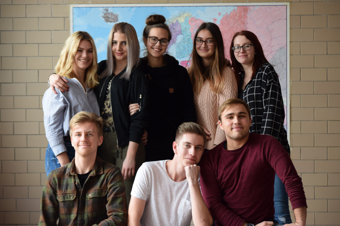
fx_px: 1020
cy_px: 113
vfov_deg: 12.7
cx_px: 170
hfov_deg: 18.9
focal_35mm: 108
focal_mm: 72
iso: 200
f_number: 4.2
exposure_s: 1/25
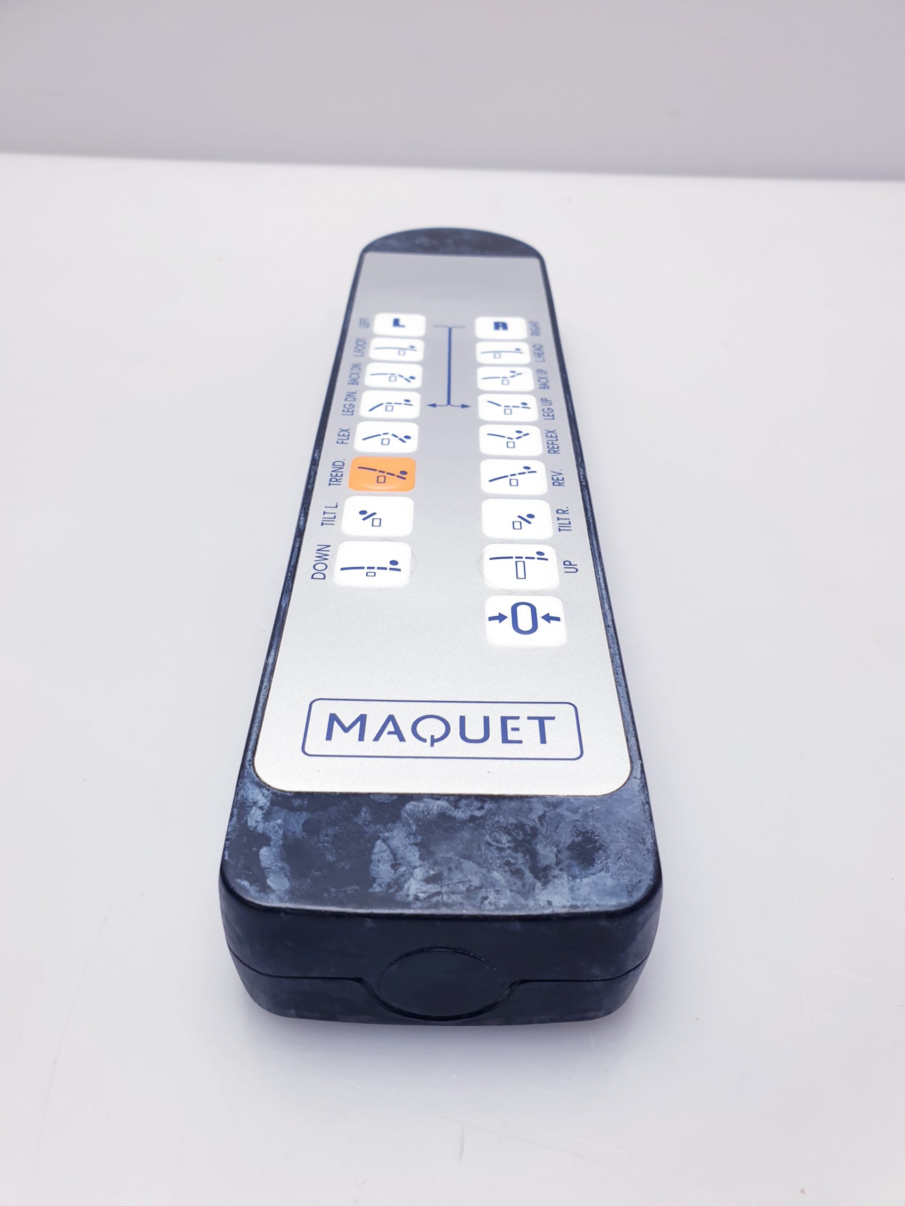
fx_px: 906
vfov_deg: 67.3
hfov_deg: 53.1
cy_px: 603
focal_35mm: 26
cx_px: 452
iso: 50
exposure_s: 1/50
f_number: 2.4
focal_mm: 4.3
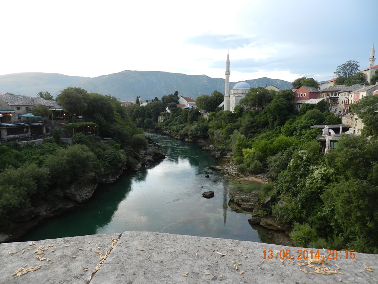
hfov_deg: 73.9
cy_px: 142
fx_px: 251
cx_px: 189
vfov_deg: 58.9
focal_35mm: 23
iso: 160
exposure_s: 1/50
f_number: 3.4
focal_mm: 4
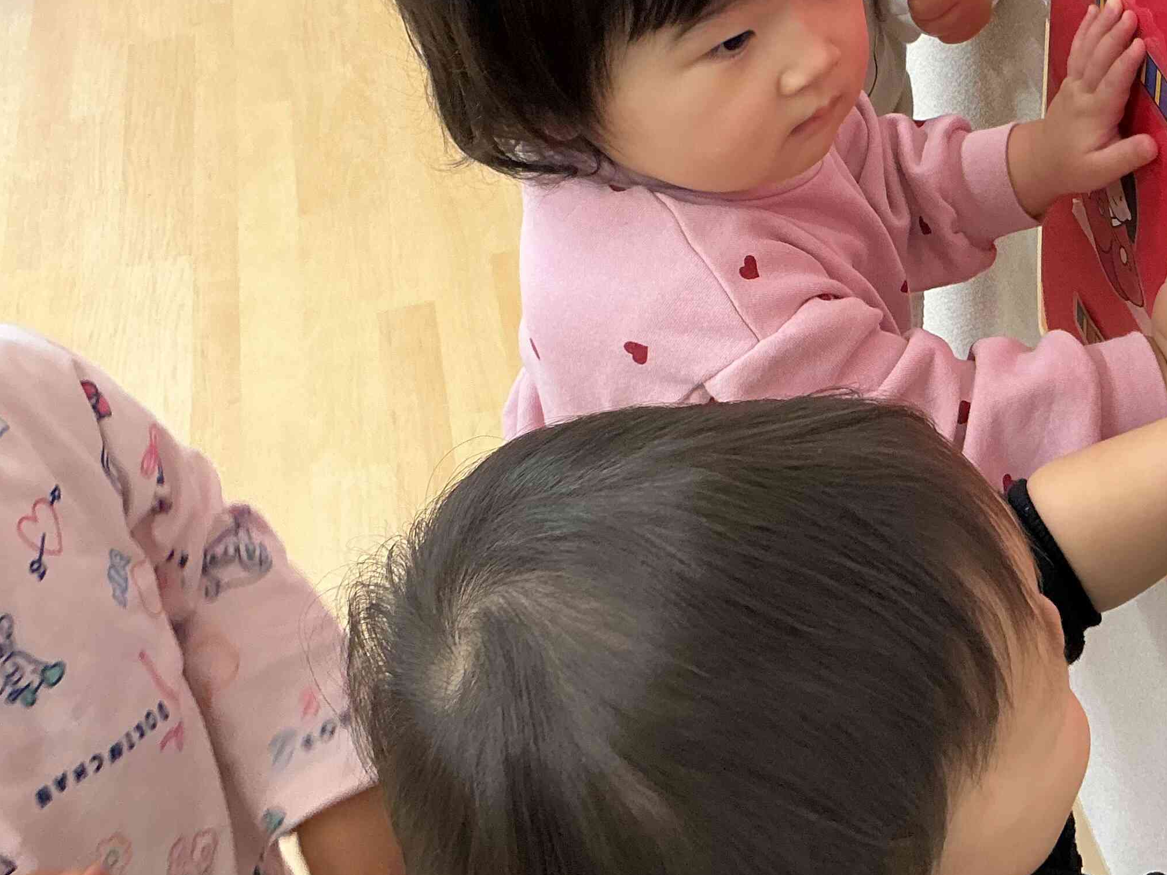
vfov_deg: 25.1
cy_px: 268
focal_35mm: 58
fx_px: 1955
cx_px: 860
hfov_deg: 32.7
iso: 64
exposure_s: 1/50
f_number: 1.8
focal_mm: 3
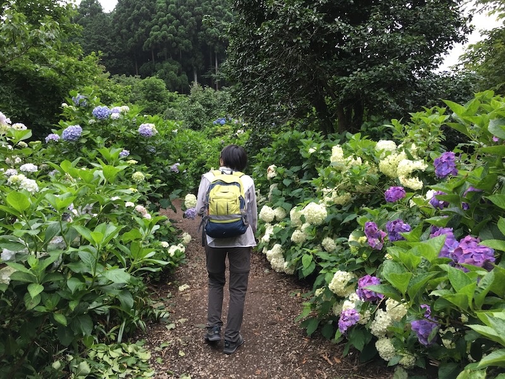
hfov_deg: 61.7
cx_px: 252
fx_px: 423
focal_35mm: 29
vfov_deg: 48.2
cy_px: 190
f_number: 2.2
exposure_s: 1/60
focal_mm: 4.15
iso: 32
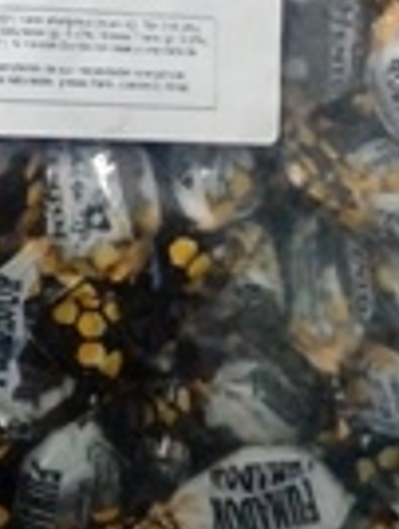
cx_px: 45
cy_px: 59
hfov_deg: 18.0
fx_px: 1241
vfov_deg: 23.5
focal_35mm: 81
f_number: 2.2
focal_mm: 3.3
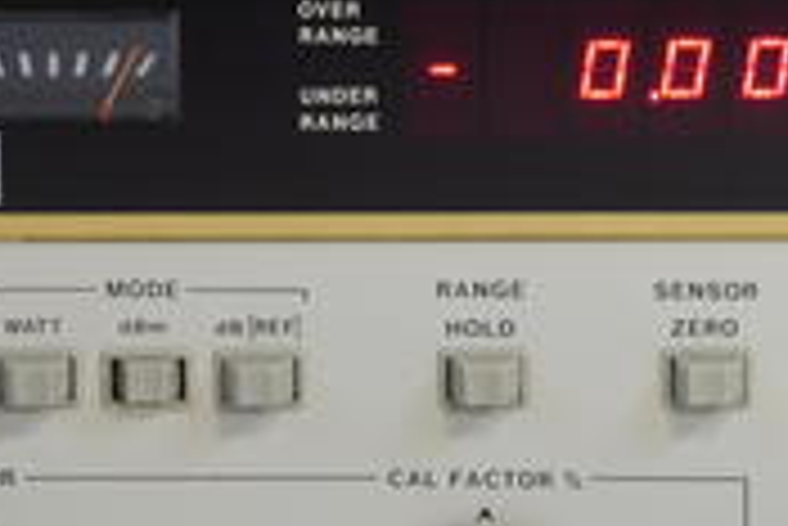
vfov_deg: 2.8
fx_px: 10603
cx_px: 509
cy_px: 450
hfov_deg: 4.3
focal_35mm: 484
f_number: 14
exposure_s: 1/2
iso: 400
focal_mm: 102
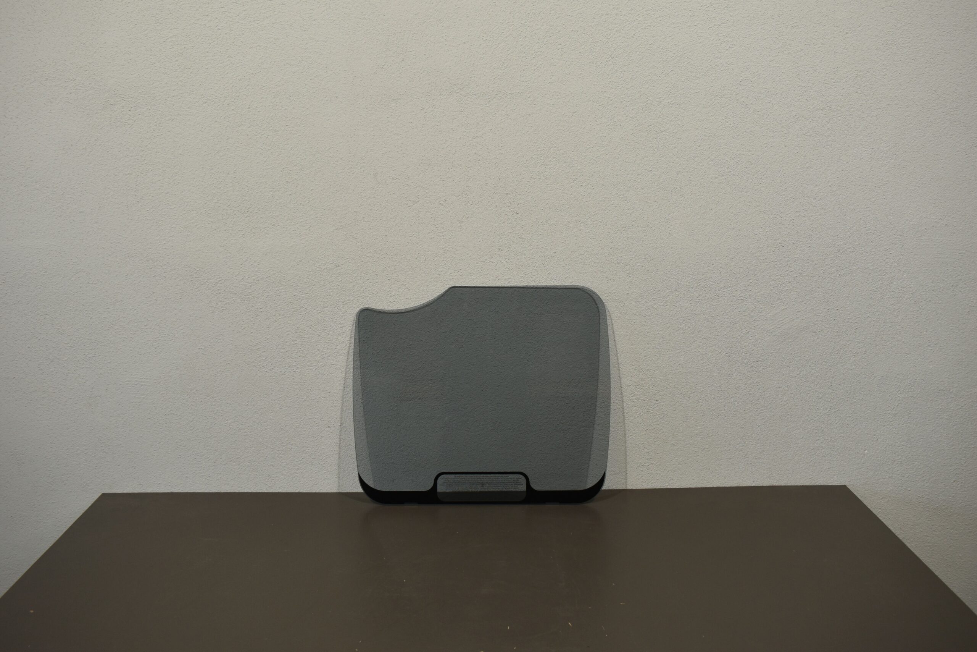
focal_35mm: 33
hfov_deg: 57.2
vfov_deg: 40.0
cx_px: 488
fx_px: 896
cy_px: 326
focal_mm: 22
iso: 360
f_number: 5.6
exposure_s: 1/125
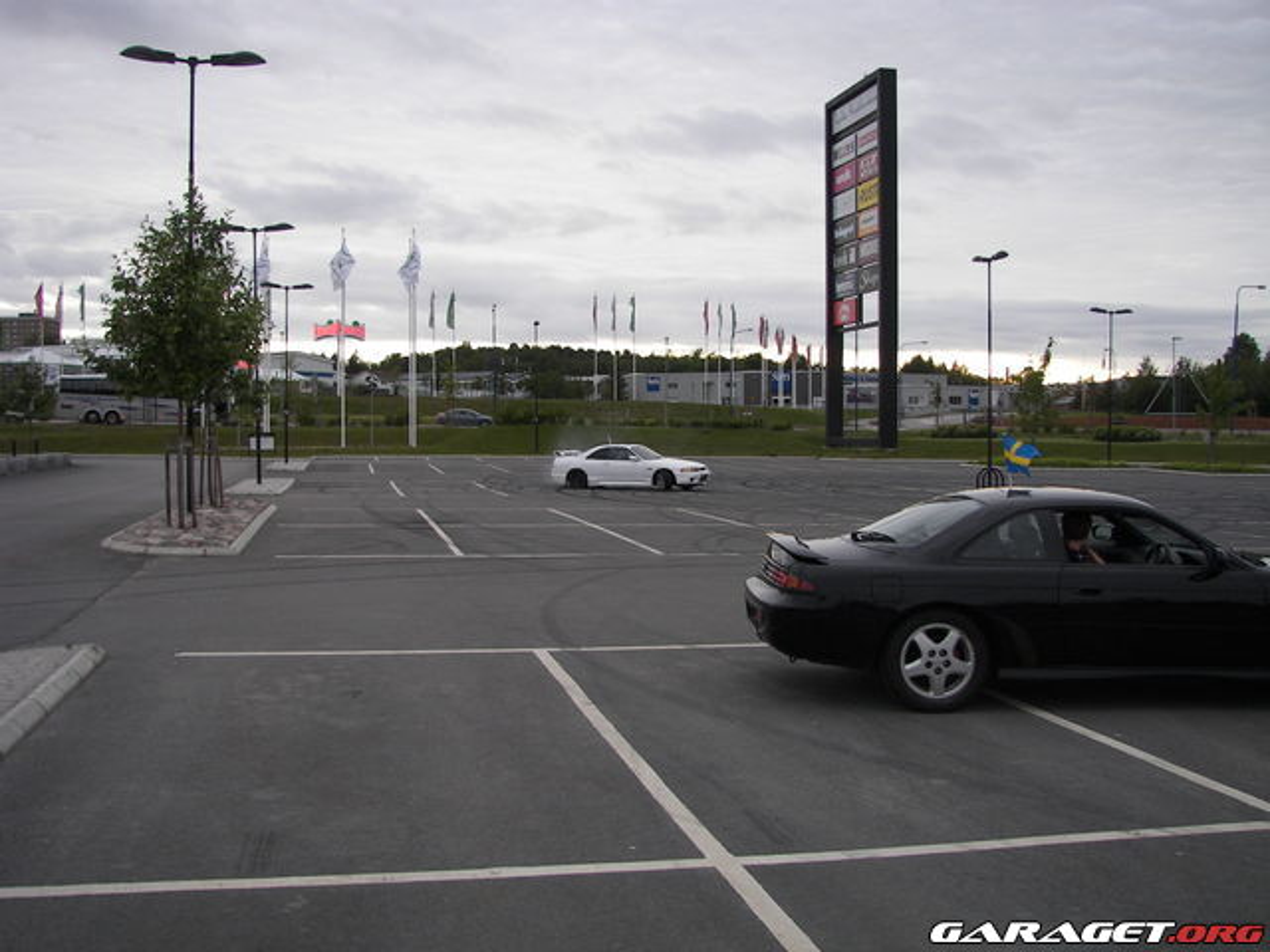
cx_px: 635
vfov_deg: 39.7
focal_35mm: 36
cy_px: 476
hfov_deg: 51.4
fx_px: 1321
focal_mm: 6
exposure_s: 1/200
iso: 64
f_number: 2.8
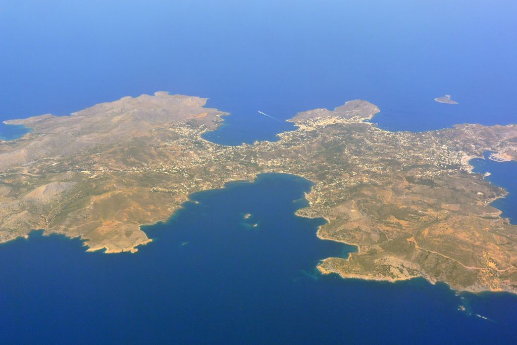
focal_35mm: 47
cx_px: 258
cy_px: 172
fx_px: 675
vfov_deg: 28.7
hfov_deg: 41.9
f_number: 5
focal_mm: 17.5
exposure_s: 1/800
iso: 160
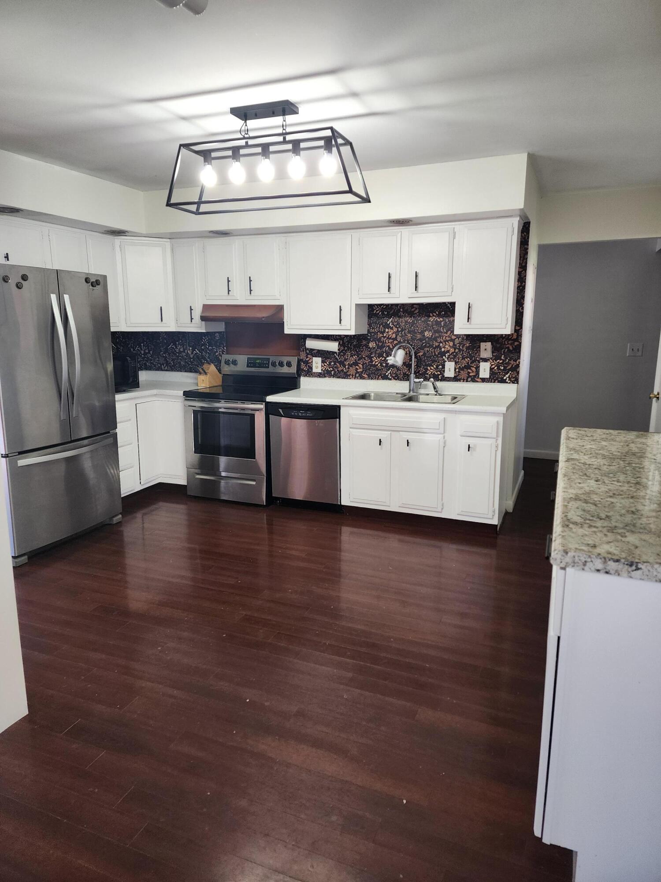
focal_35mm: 23
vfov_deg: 73.9
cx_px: 330
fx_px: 586
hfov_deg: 58.9
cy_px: 441
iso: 160
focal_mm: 6.4
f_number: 1.8
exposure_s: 1/120
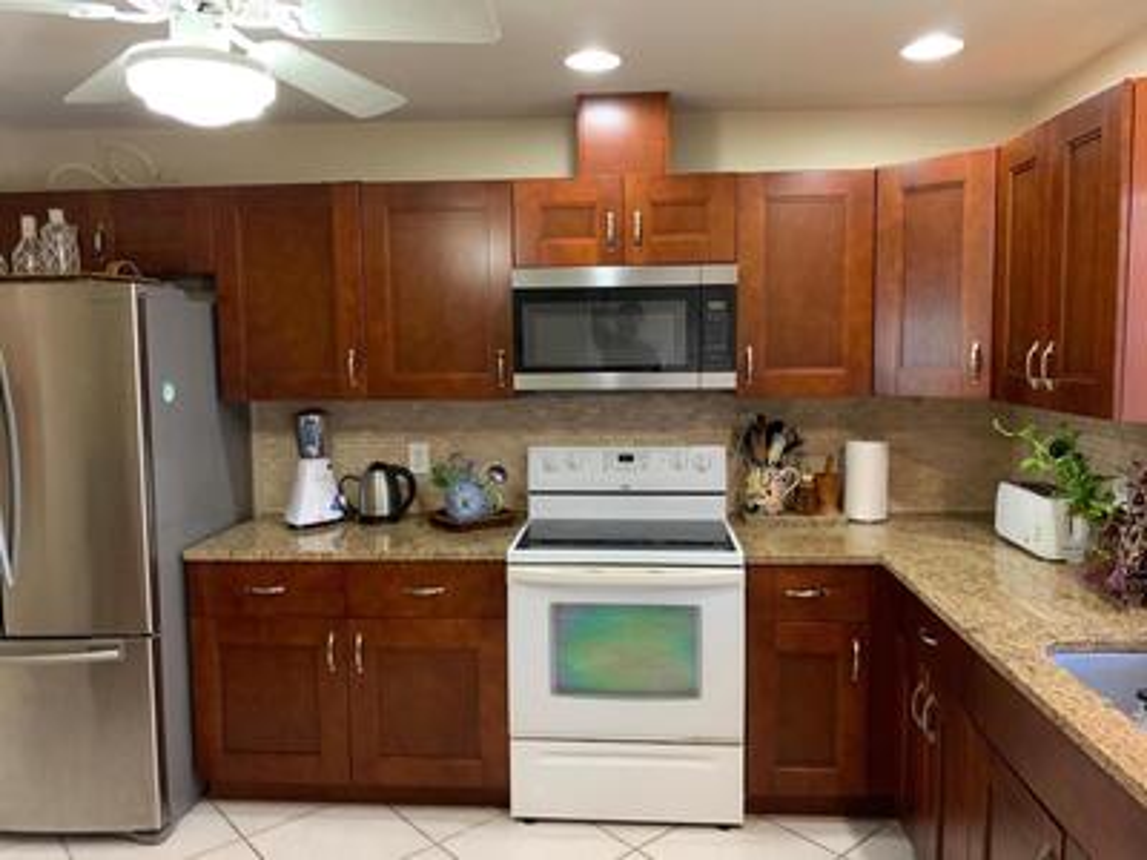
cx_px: 574
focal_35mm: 26
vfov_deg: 53.1
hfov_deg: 67.3
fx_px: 862
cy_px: 430
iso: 250
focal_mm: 4.25
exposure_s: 1/40
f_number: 1.8
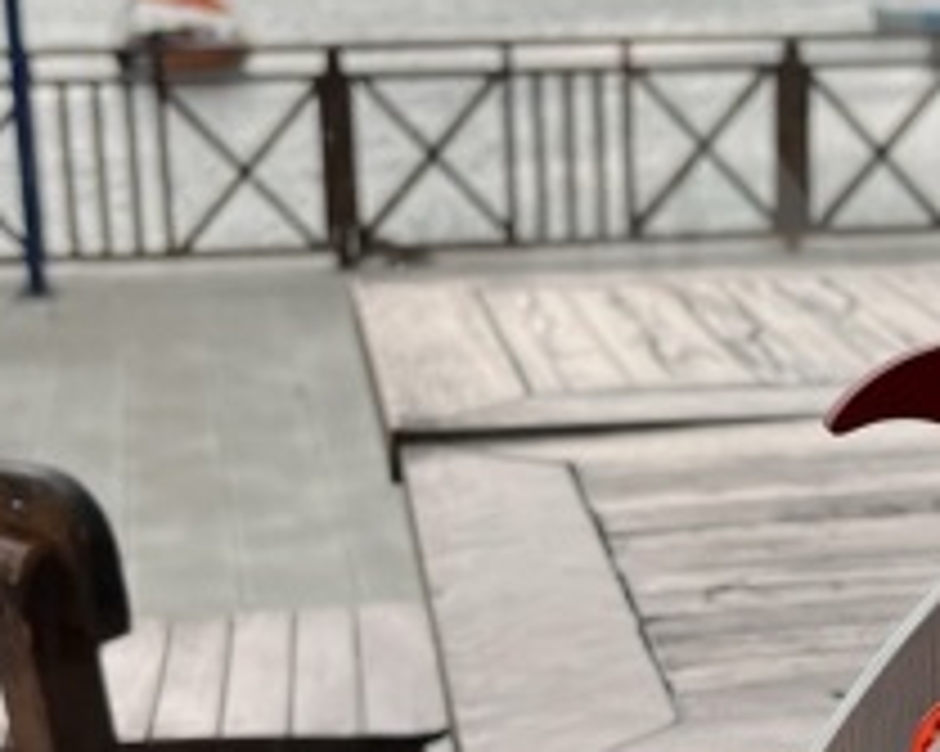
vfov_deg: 14.6
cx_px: 783
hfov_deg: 18.4
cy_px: 831
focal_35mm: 103
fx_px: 2864
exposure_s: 1/100
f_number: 1.6
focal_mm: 5.1
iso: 64
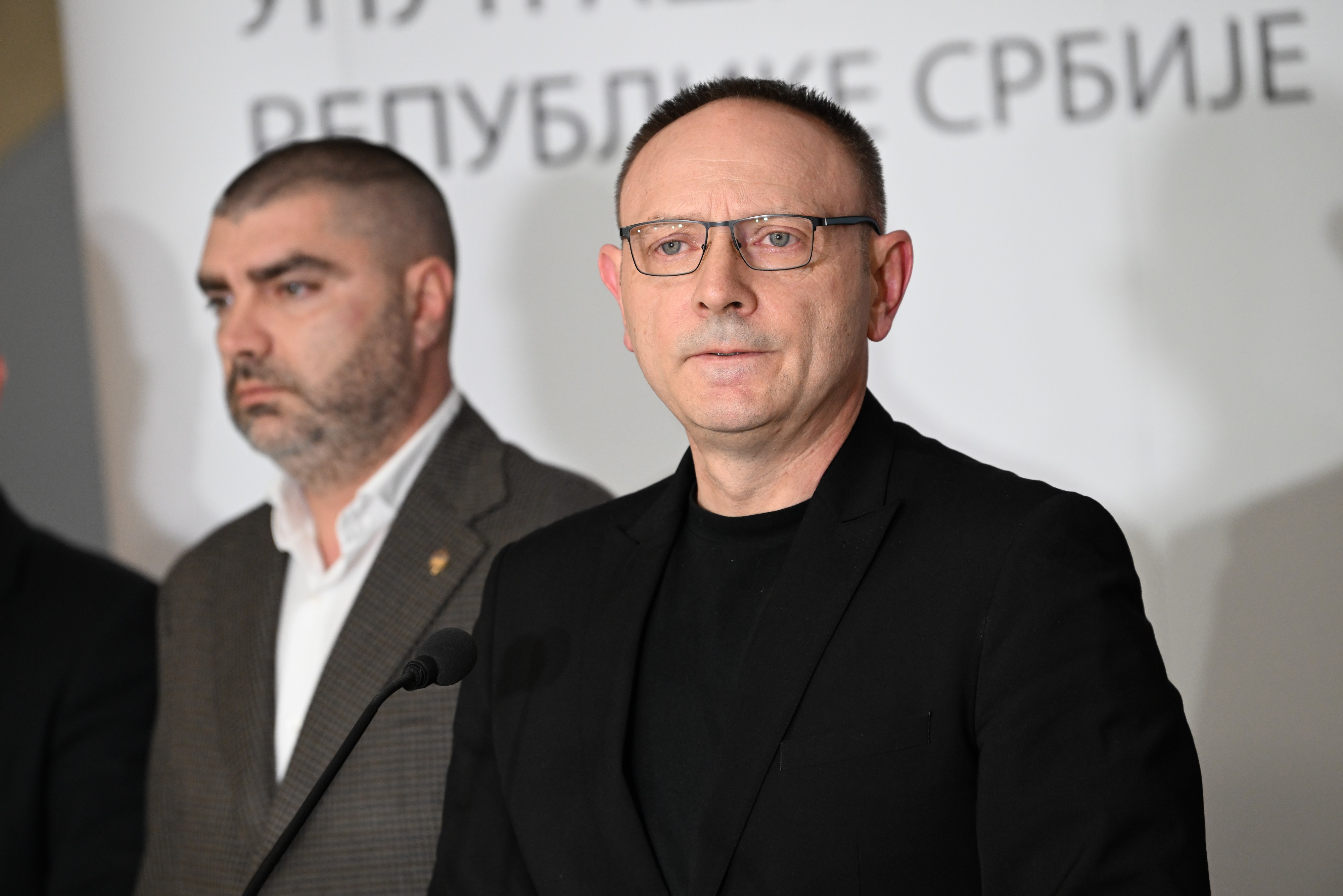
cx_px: 672
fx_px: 7461
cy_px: 448
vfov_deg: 6.9
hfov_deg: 10.3
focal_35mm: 200
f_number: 4
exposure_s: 1/200
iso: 2500
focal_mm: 200
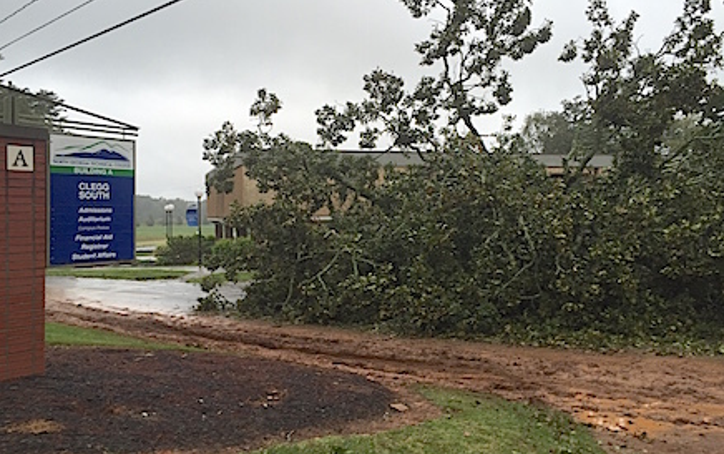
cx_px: 364
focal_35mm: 31
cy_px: 215
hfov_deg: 61.2
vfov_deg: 40.6
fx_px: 612
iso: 40
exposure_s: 1/60
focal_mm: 4.15
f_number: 2.2
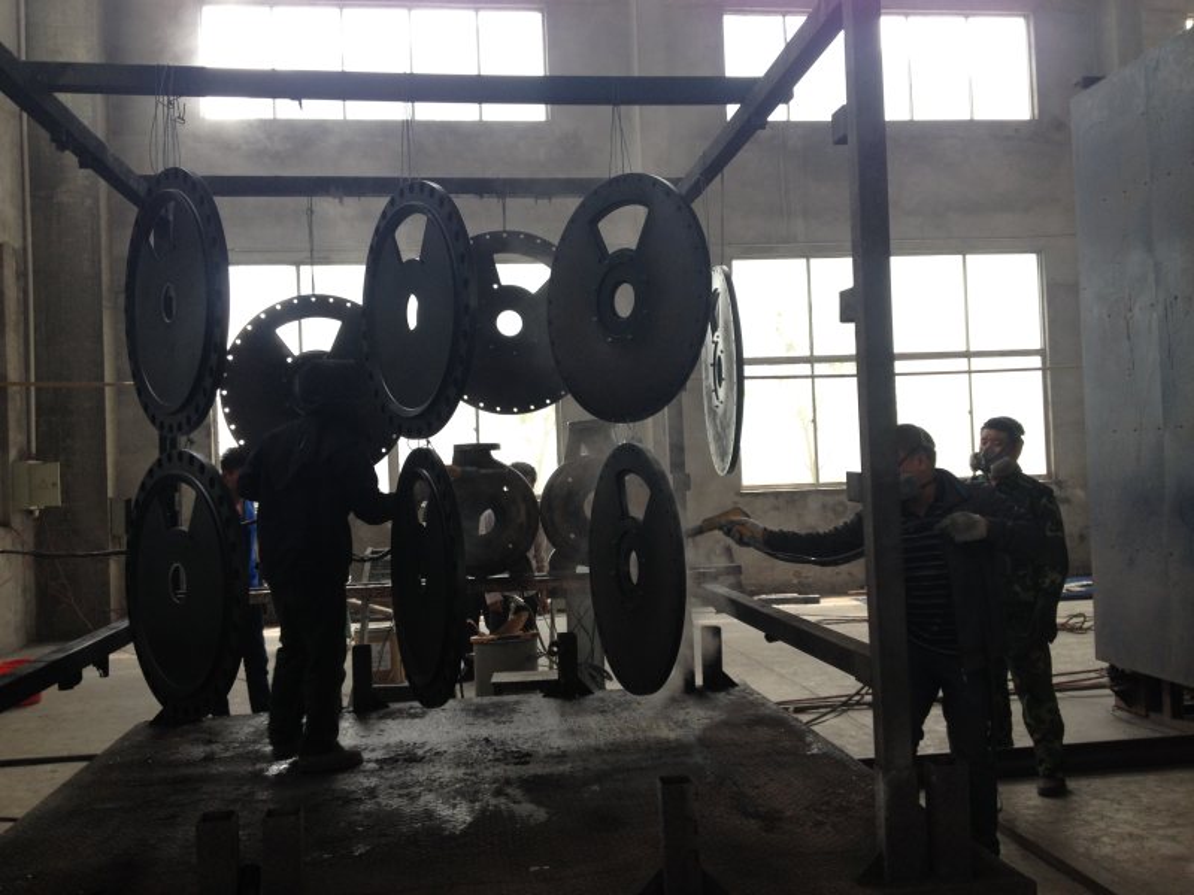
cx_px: 597
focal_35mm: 35
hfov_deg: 52.6
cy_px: 448
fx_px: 1207
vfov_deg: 40.7
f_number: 2.4
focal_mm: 4.28
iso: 50
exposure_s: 1/120
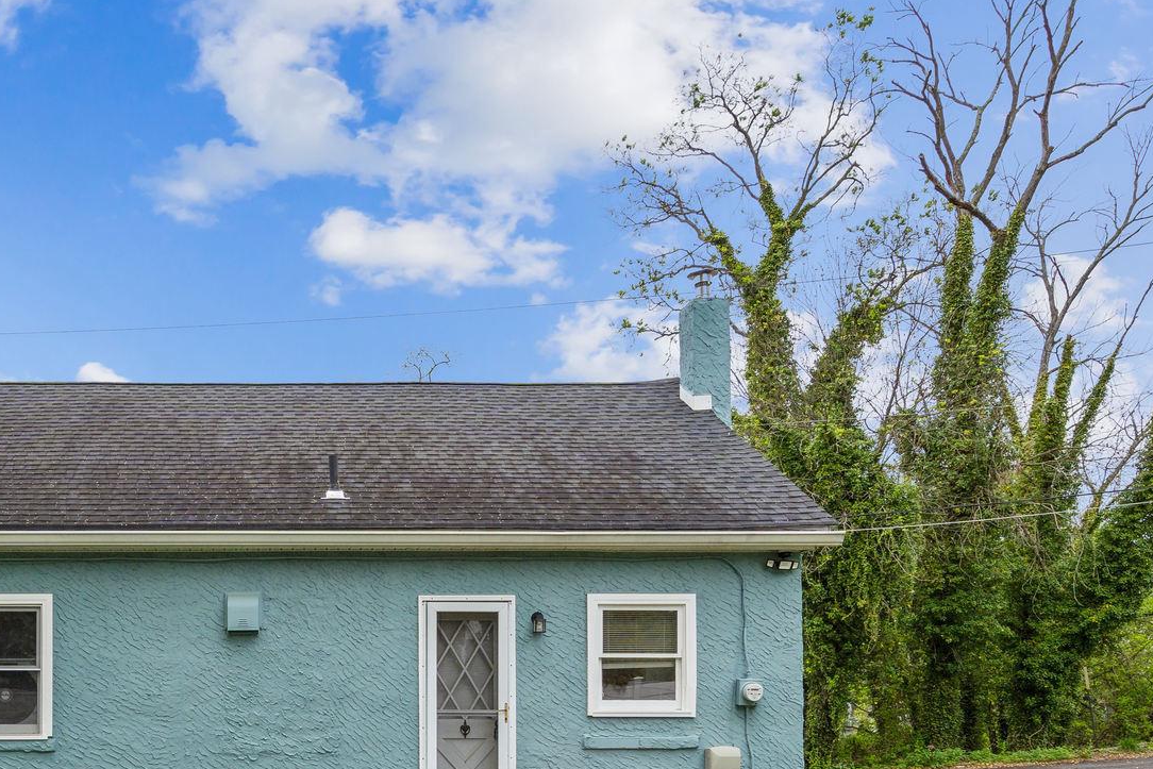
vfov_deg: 36.3
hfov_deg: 53.4
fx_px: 1089
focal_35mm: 34
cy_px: 703
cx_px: 296
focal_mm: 18
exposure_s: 1/160
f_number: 8
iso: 200
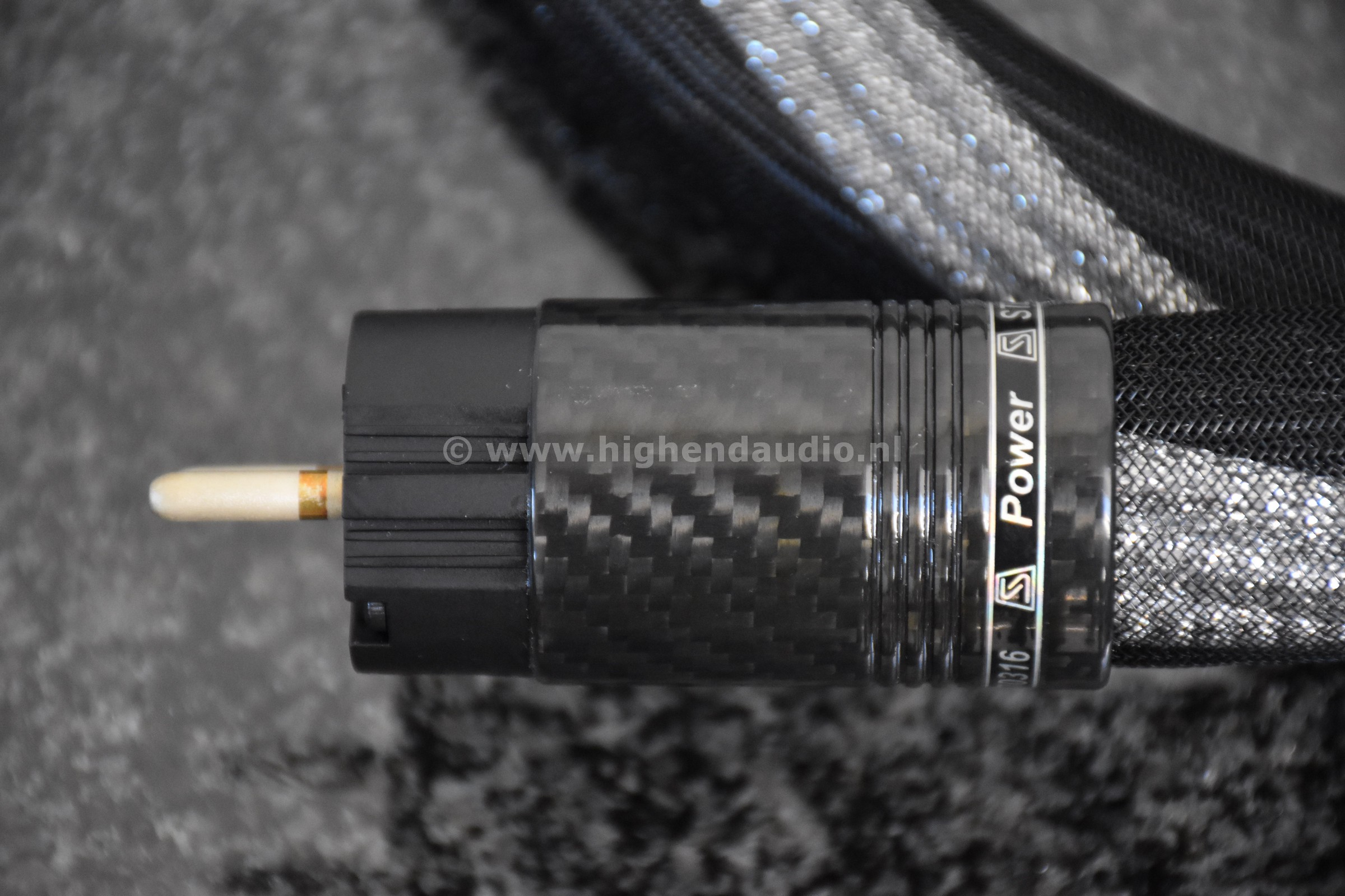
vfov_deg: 6.5
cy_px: 448
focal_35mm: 210
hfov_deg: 9.8
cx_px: 672
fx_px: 7845
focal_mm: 140
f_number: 5.6
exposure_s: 1/125
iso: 2800
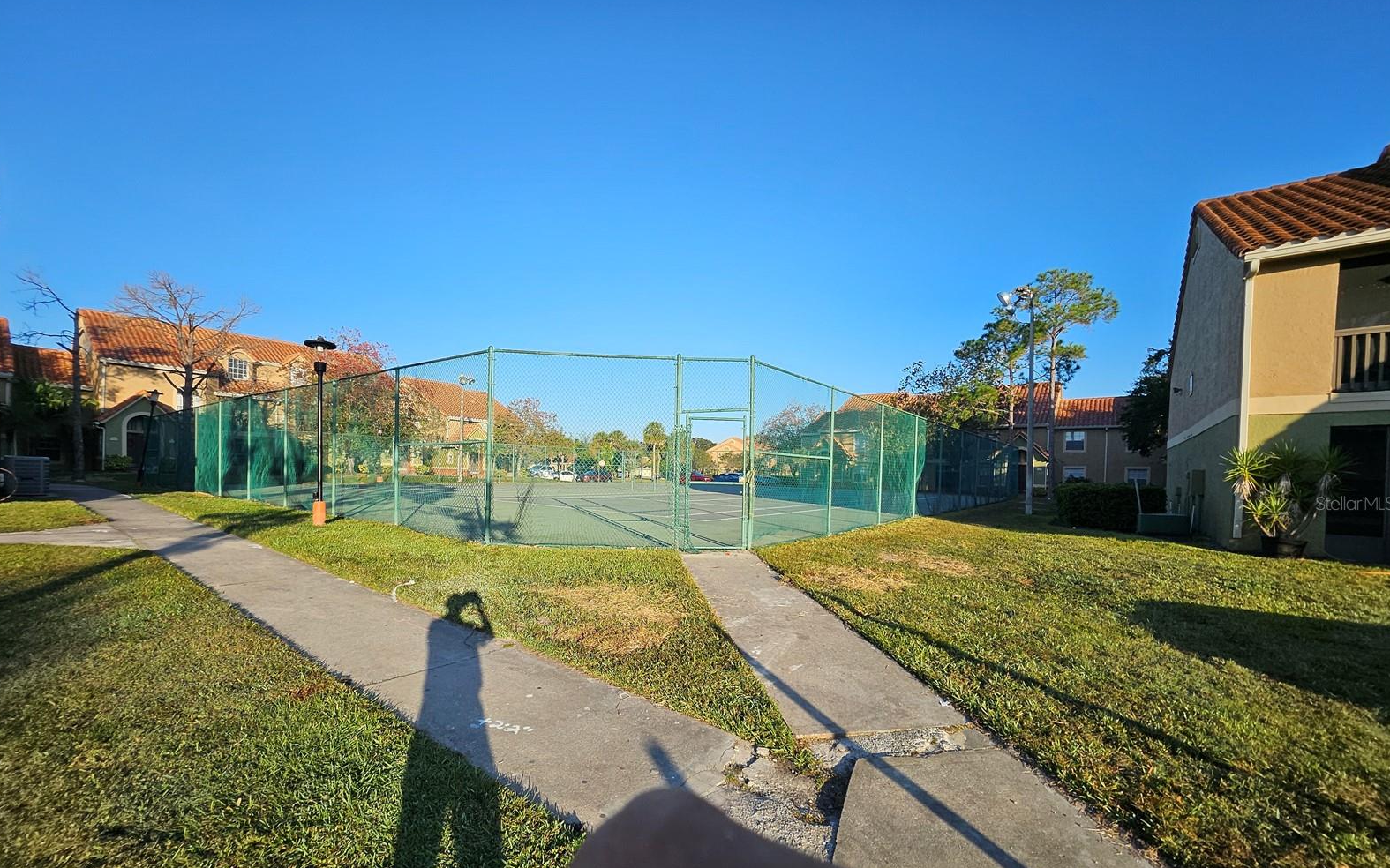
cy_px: 503
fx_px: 530
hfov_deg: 105.3
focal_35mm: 14
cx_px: 693
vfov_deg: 78.1
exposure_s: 1/799
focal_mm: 1.74
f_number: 2.2
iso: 32
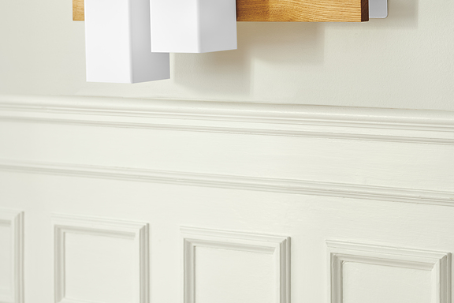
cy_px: 82
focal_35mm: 128
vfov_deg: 10.7
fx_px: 1614
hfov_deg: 16.0
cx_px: 227
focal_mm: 85
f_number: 5.6
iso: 100
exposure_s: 4
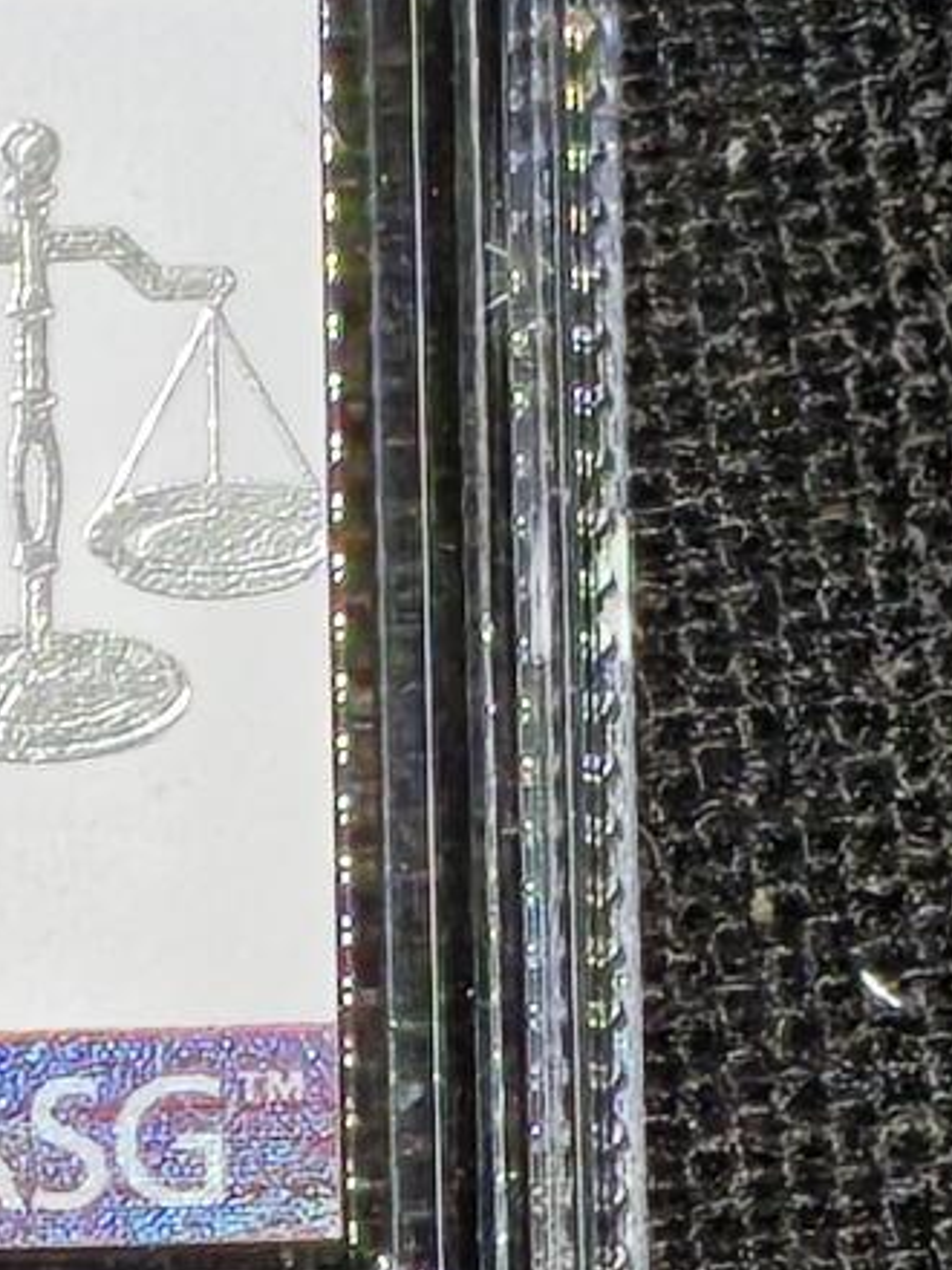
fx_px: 16061
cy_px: 2194
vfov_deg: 4.5
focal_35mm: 438
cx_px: -707
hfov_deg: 3.4
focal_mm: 4.94
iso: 50
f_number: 1.5
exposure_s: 1/528
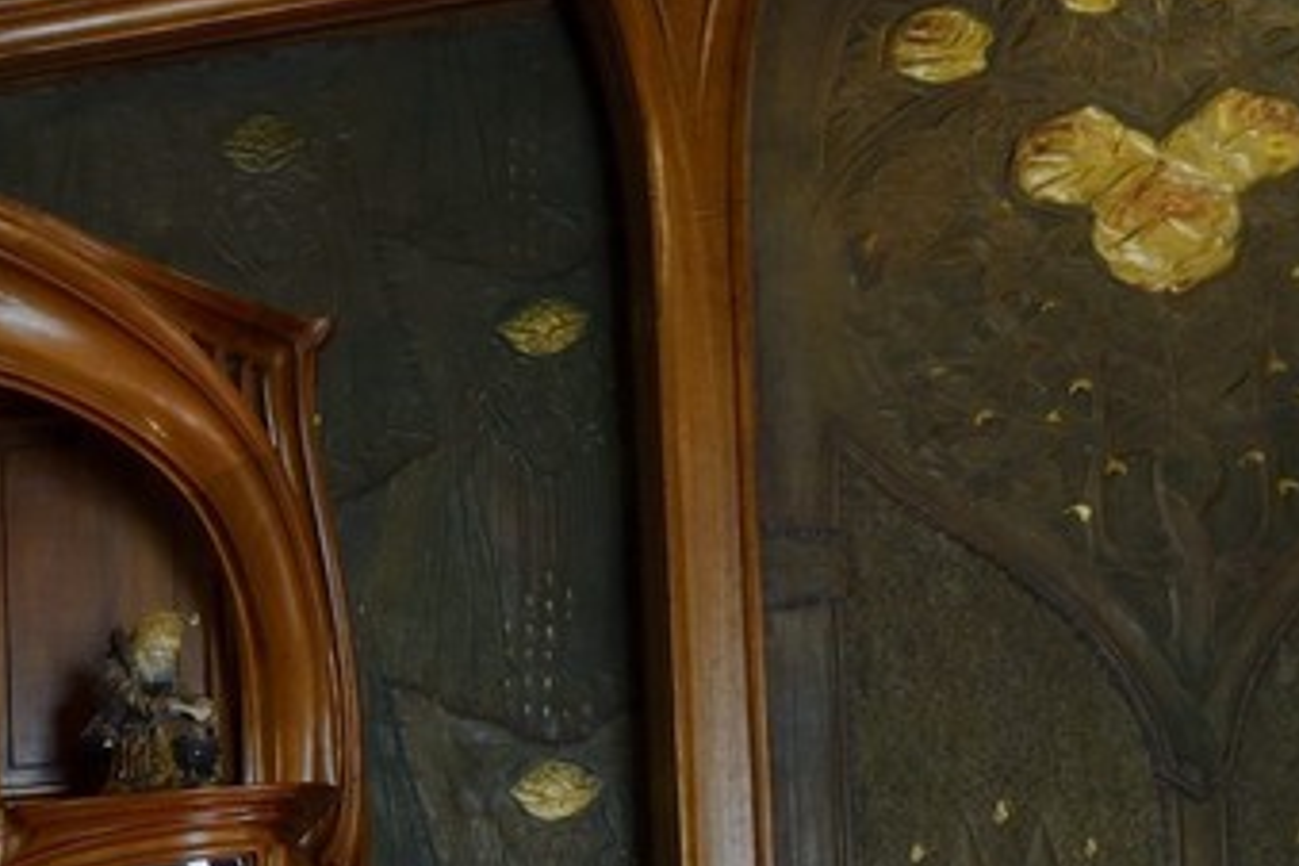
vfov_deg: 19.2
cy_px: 1104
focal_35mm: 66
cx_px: -1667
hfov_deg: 16.2
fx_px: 2381
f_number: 8
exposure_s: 1/13
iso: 400
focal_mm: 14
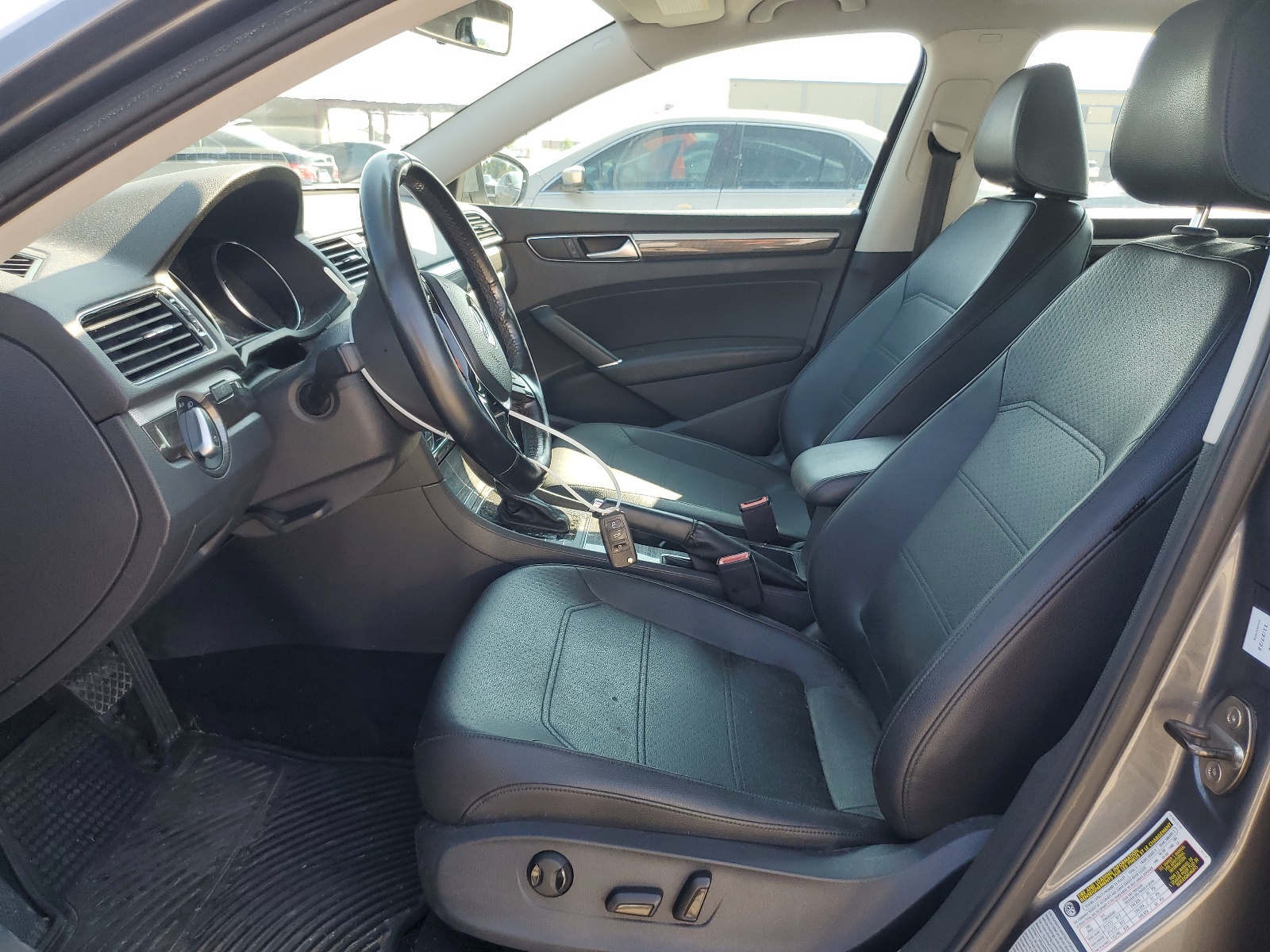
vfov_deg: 53.1
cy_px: 476
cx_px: 635
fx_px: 954
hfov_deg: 67.3
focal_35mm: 26
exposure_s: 1/345
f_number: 1.5
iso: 50
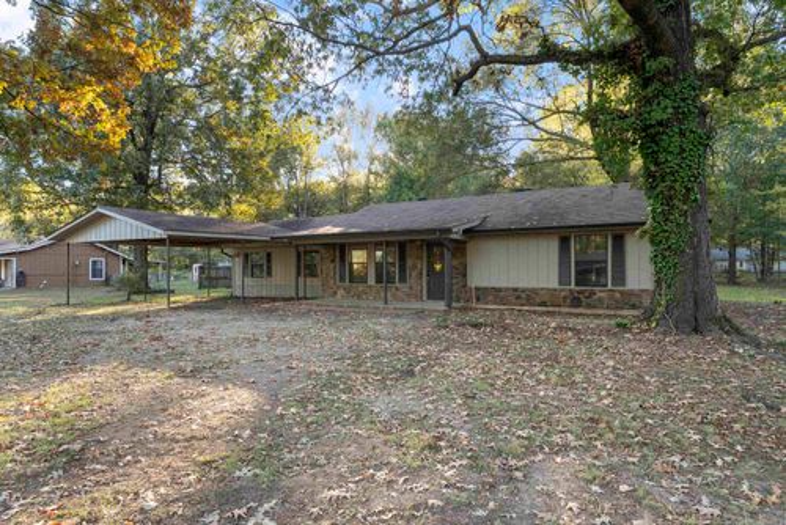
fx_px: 459
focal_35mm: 21
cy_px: 262
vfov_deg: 59.6
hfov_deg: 81.2
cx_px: 393
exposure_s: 1/20
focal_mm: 21
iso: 250
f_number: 9
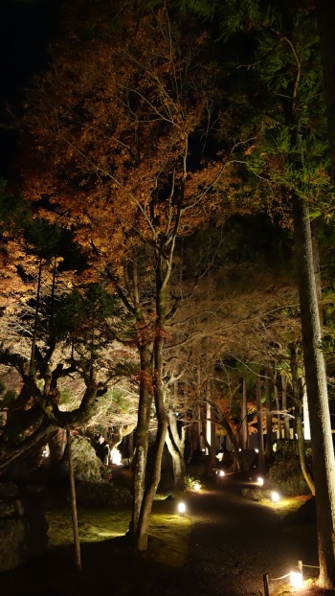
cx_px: 168
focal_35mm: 30
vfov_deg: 64.3
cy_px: 303
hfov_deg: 39.0
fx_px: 474
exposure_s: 1/50
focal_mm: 10.4
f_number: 1.8
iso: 3200
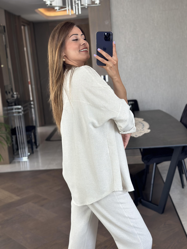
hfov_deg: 30.3
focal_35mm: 48
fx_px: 346
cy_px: 124
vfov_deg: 39.7
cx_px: 94
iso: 100
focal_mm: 6.86
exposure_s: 1/125
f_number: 1.78
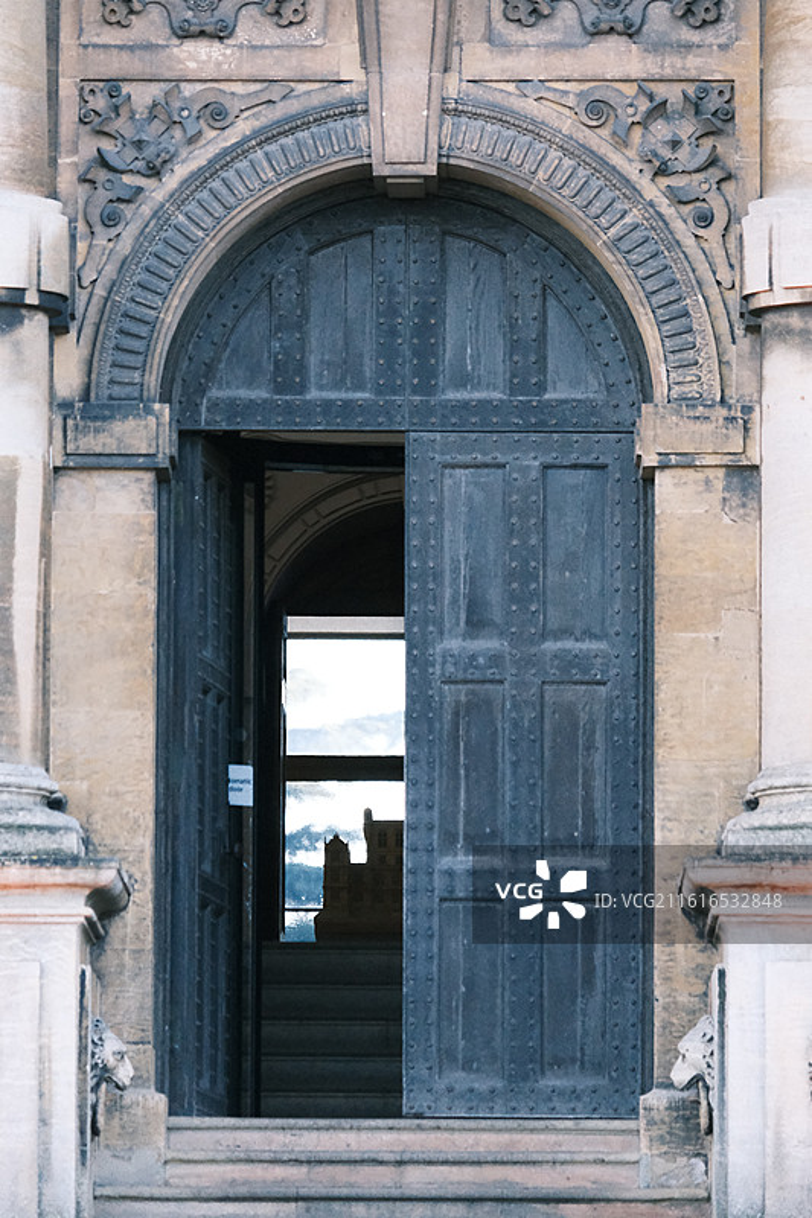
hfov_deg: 4.0
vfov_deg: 6.0
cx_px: 406
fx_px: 11677
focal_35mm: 345
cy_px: 609
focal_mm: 230
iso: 10000
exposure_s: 1/680
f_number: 6.7
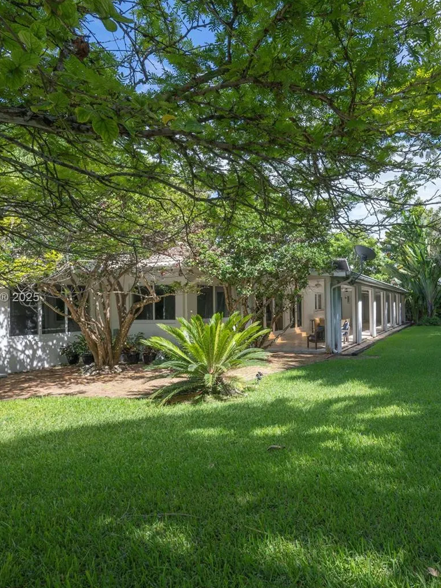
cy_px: 298
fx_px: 357
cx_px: 315
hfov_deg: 60.9
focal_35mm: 21
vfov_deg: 79.0
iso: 100
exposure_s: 1/80
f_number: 10
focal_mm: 14
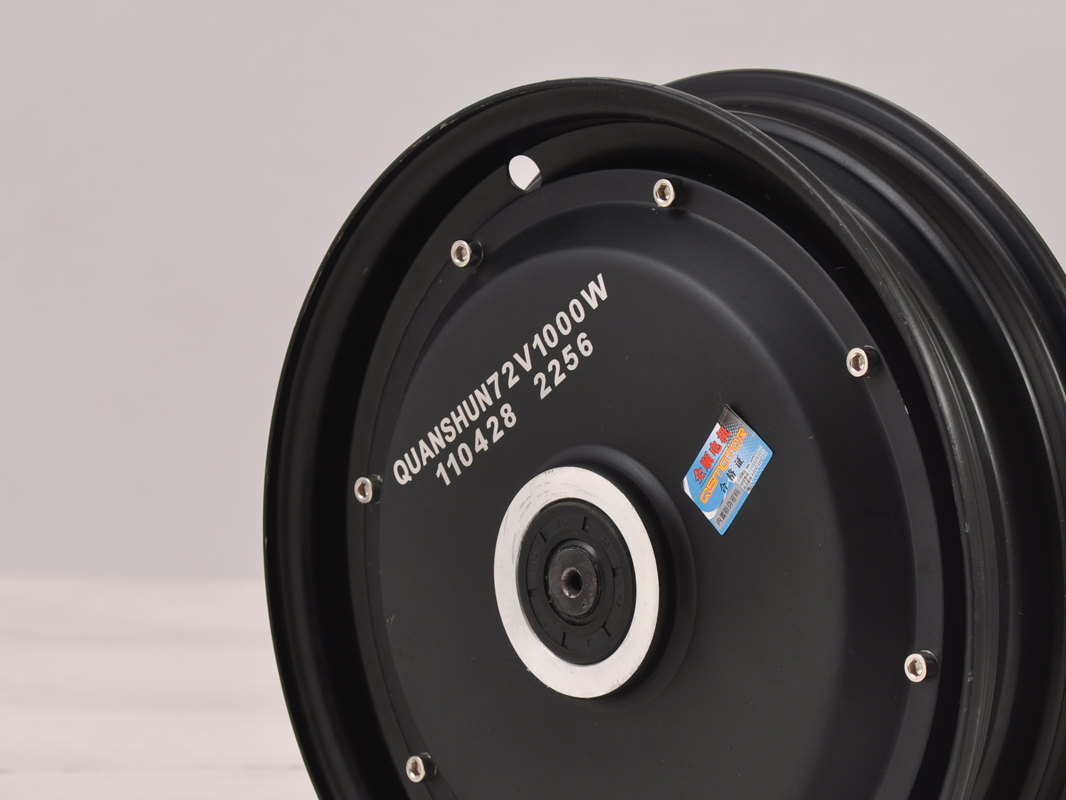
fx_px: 5482
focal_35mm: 178
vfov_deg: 8.3
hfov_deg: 11.1
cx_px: 671
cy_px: 573
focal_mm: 70
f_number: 10
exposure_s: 1/80
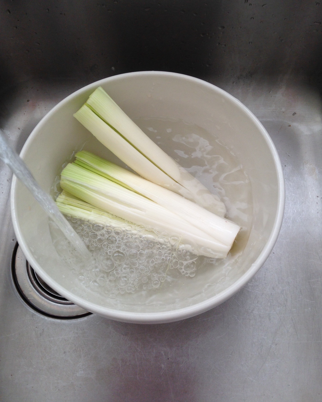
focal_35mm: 35
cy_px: 190
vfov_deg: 51.5
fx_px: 417
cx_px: 160
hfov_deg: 42.2
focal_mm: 4.12
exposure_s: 1/120
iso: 50
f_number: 2.4
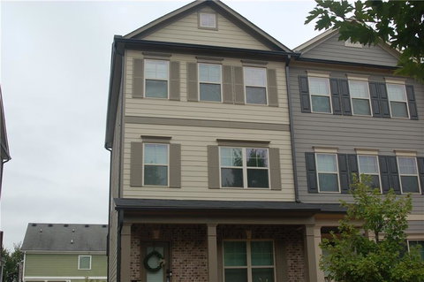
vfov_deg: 31.8
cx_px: 212
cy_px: 141
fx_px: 494
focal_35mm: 42
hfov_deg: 46.4
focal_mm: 28
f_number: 8
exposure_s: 1/250
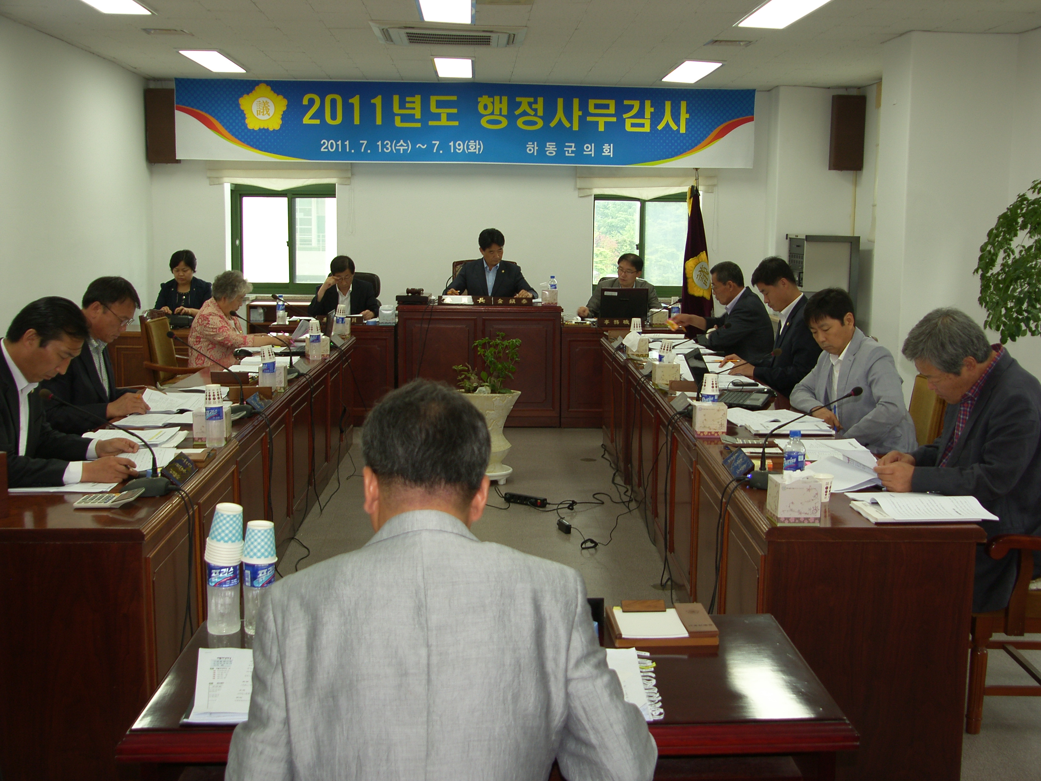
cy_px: 390
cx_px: 520
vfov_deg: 36.0
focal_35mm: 40
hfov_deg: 46.8
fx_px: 1203
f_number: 2.5
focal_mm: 10.3
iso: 50
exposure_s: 1/40
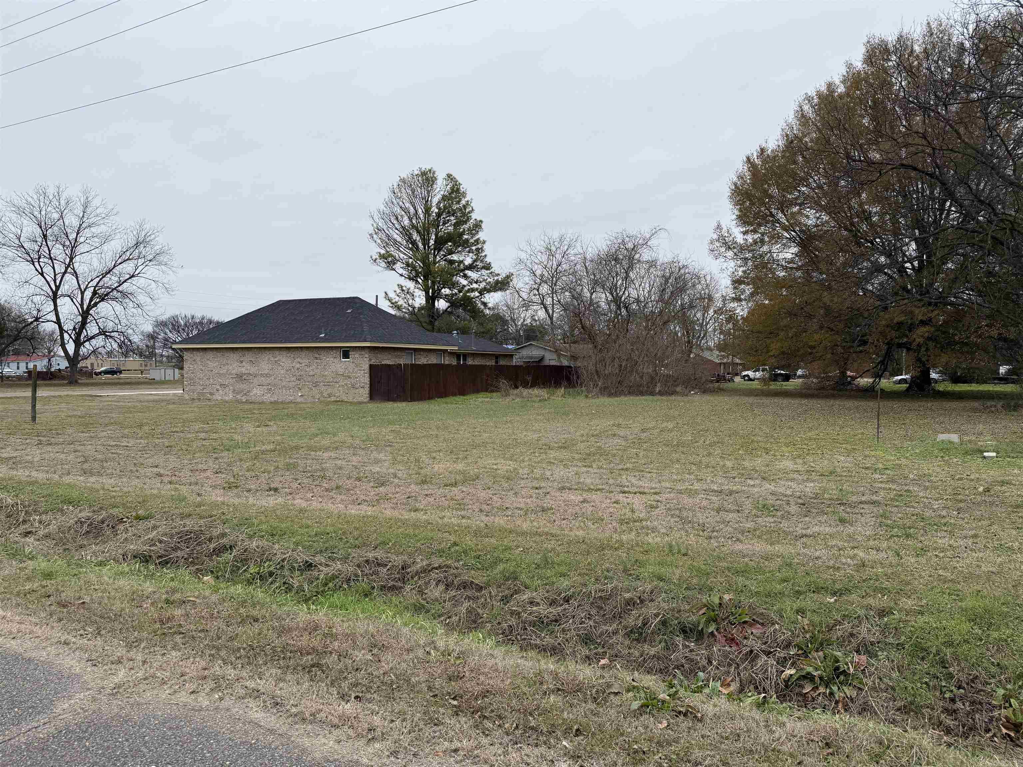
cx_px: 512
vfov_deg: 56.8
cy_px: 384
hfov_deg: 71.6
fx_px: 709
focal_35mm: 24
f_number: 1.78
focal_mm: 6.76
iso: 80
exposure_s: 1/2370
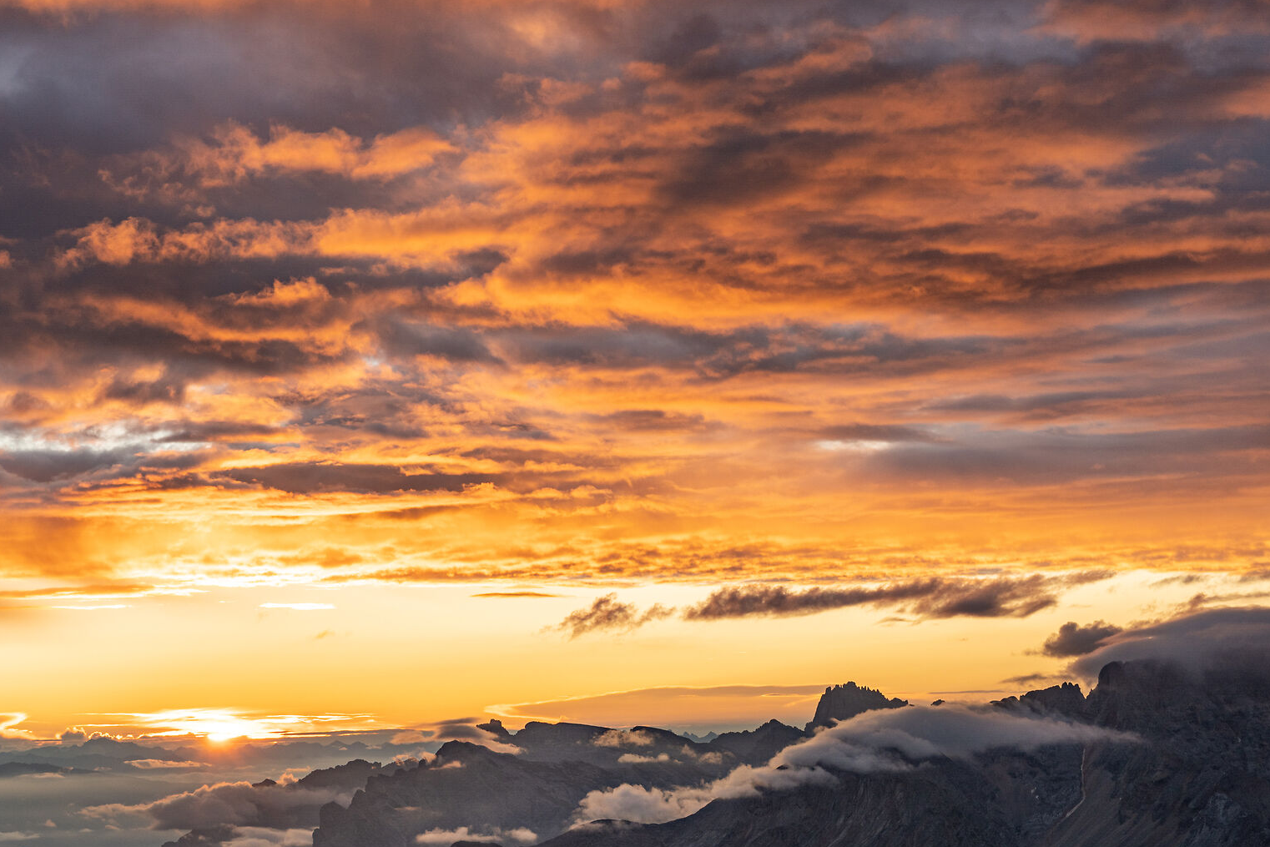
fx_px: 2893
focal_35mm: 82
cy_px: 450
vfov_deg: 16.7
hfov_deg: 24.8
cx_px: 653
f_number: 11
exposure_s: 1/40
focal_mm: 52
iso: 64
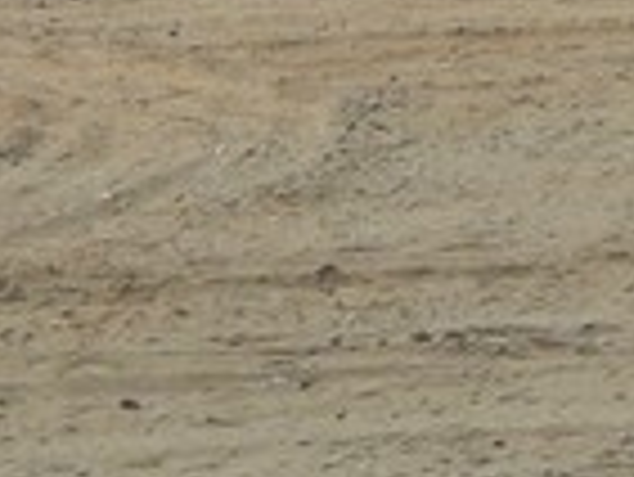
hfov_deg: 4.4
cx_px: 1610
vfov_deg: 3.3
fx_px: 8121
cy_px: -576
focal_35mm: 443
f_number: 7.9
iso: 125
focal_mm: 10.9
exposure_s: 1/400
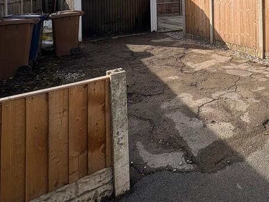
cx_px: 228
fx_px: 241
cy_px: -11
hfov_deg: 53.1
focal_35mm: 31
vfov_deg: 38.9
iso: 50
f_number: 2.2
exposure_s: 1/1976
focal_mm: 2.22
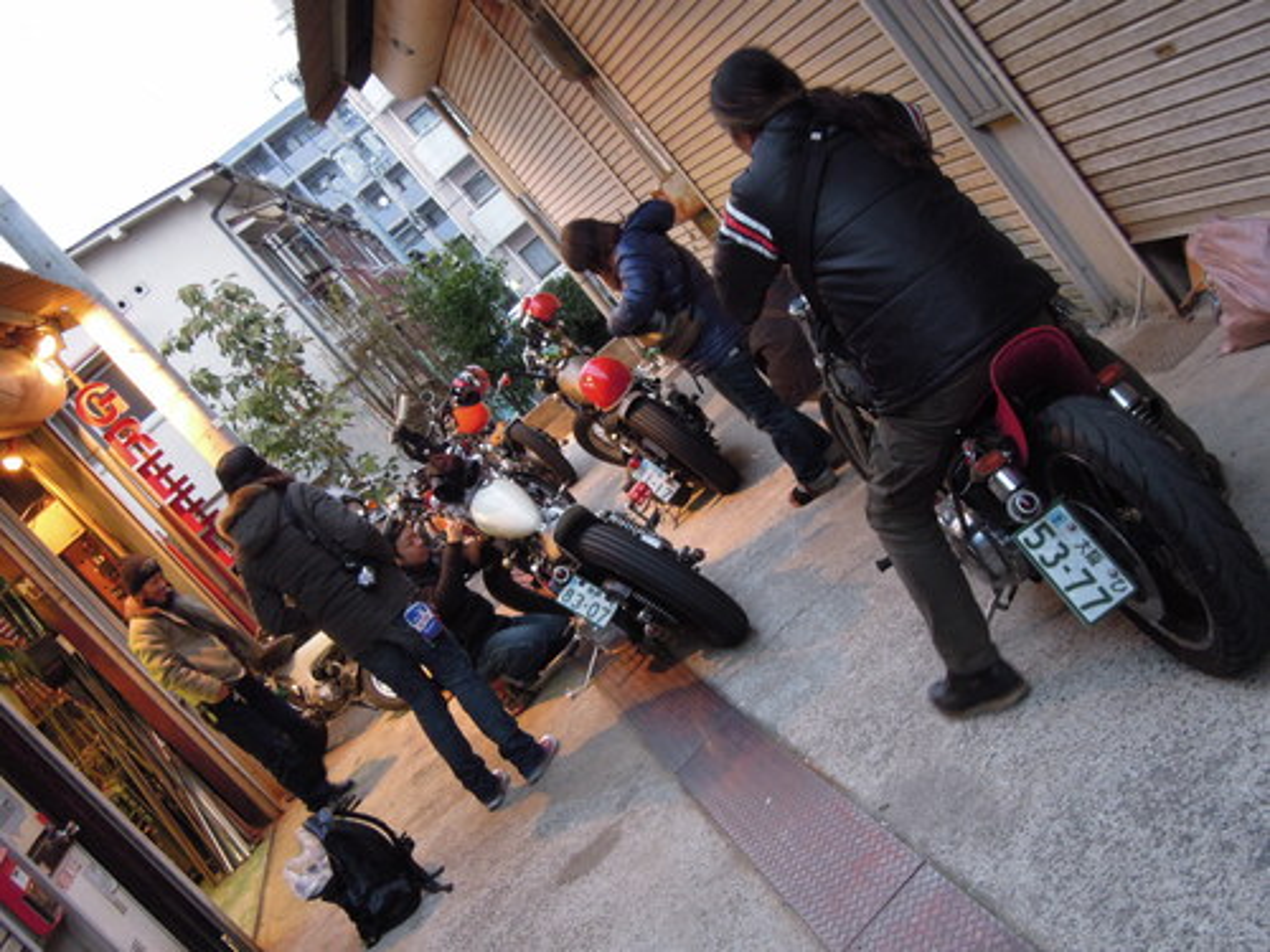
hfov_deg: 46.8
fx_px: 1468
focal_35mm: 40
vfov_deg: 36.0
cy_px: 476
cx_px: 635
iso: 640
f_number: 4.1
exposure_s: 1/13
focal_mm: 7.2
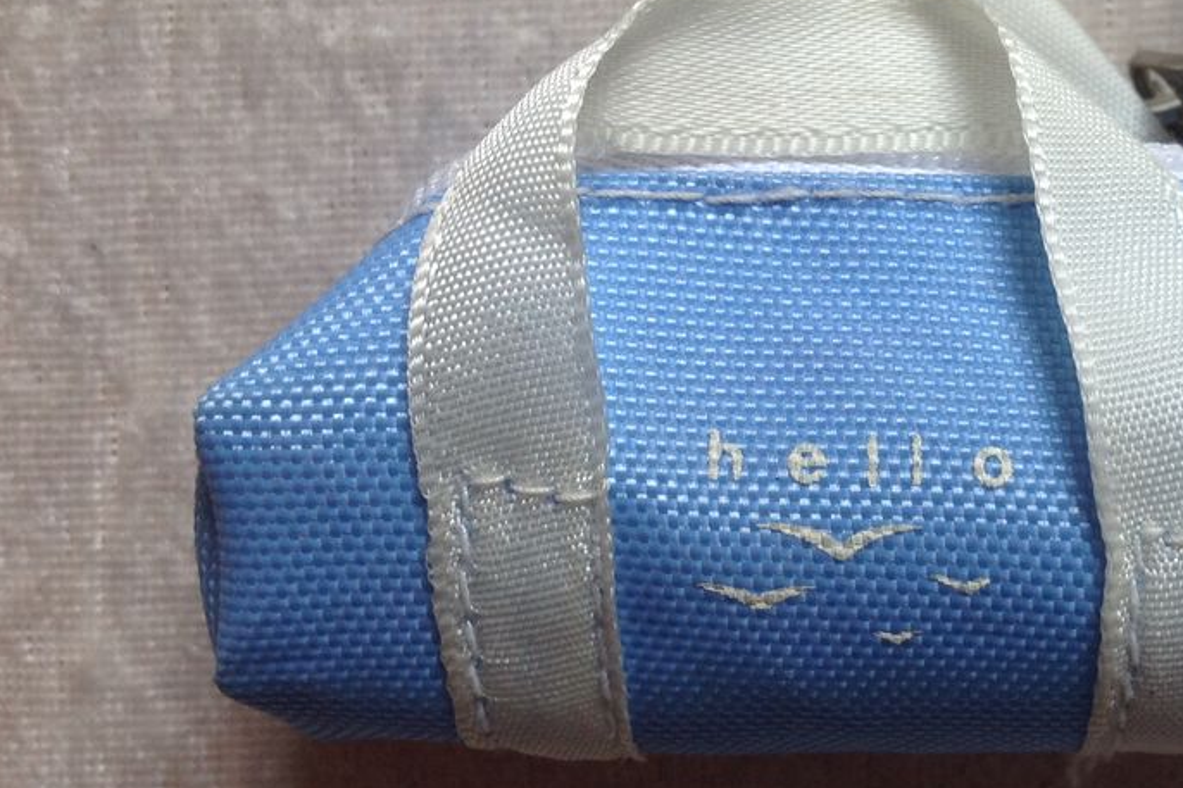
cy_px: 294
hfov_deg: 36.9
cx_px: 848
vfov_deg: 25.4
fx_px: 1741
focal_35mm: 53
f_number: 2.4
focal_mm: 4.28
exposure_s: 1/30
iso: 64
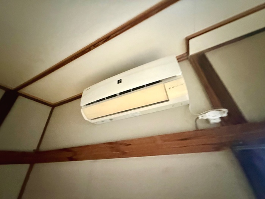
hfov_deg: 102.1
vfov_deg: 85.7
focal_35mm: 14
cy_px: 100
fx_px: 107
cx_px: 132
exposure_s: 1/46
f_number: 2.2
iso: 1600
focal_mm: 2.22
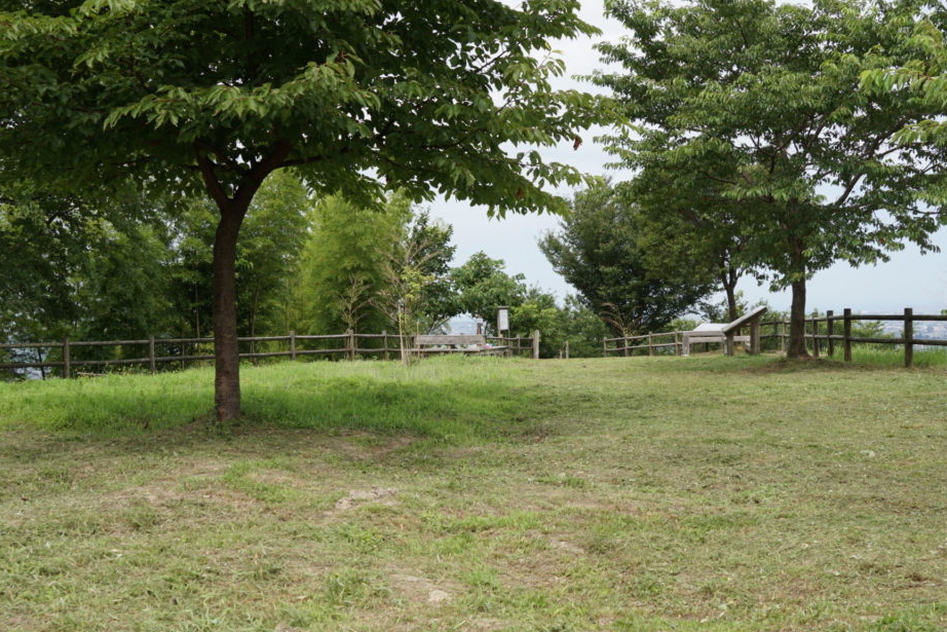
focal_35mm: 40
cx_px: 487
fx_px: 1052
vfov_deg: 33.4
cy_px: 350
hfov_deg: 48.4
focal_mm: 24
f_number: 6.3
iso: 100
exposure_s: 1/250
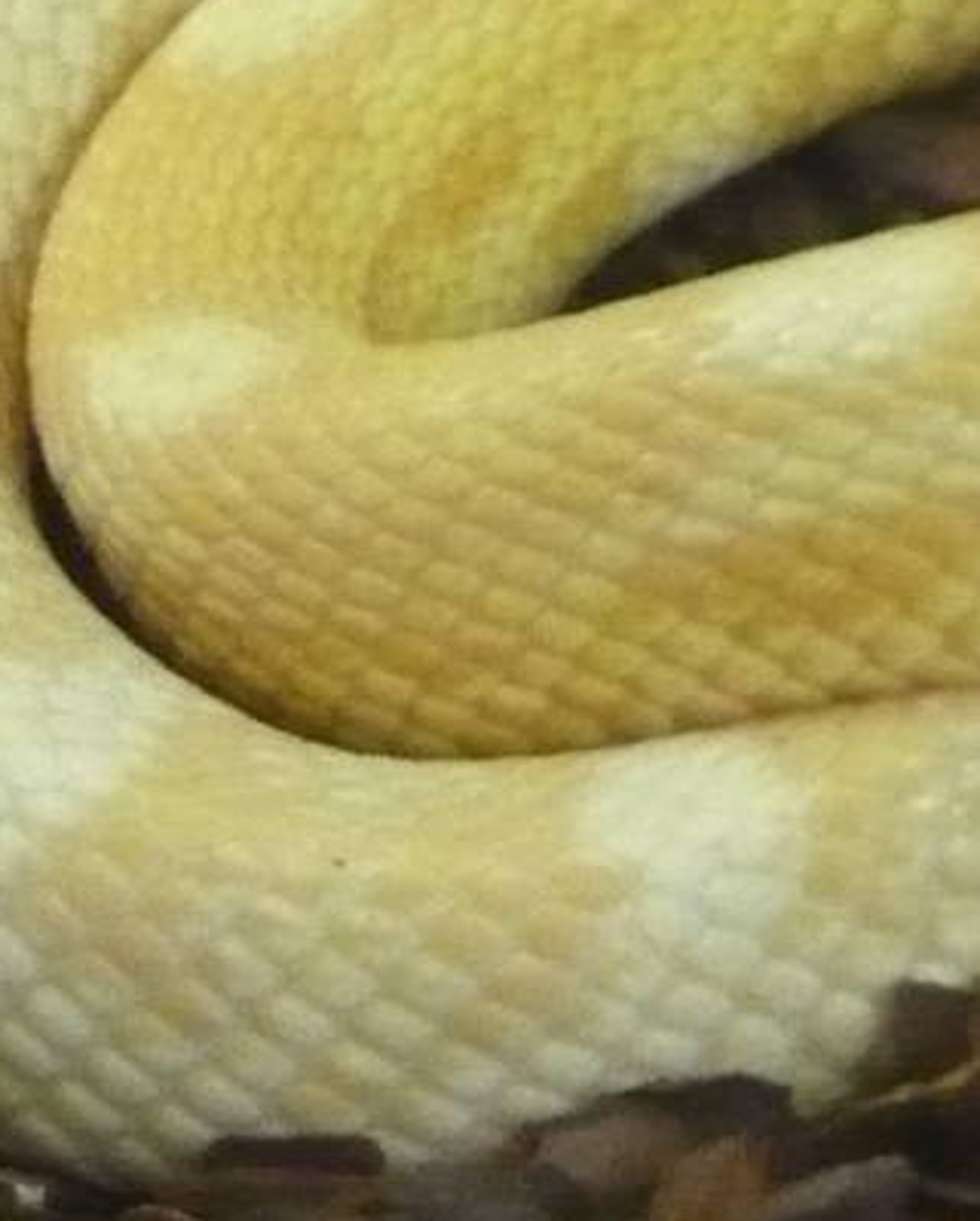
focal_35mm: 391
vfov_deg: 4.9
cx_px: 1629
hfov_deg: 3.9
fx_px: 14154
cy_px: 254
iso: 800
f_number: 5.1
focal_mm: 16.5
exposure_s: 1/10
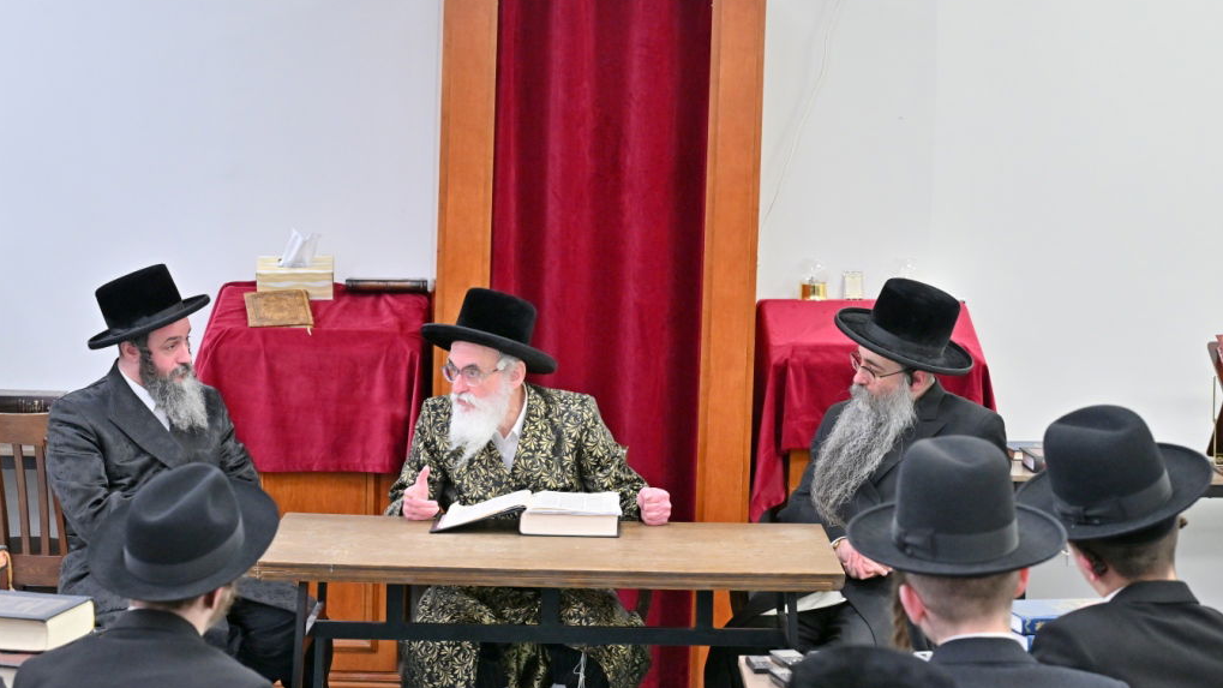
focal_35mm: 80
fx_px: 2594
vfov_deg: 15.1
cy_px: 343
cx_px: 610
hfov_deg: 26.5
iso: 640
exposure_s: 1/160
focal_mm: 51
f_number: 4
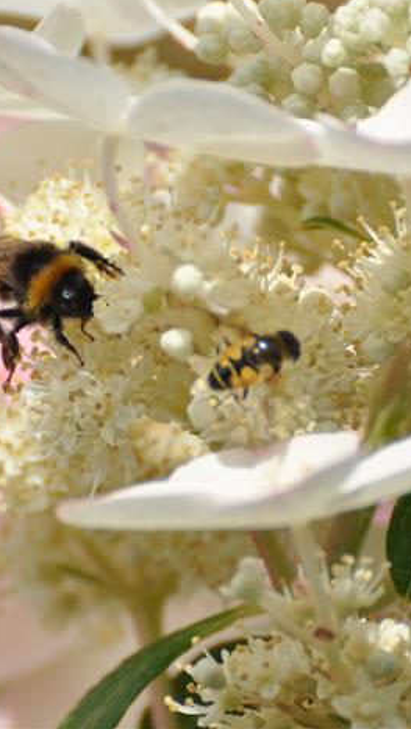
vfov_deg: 3.0
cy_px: 356
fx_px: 14092
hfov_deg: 1.7
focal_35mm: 728
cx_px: 108
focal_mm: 300
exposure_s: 1/1250
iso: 200
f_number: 5.6
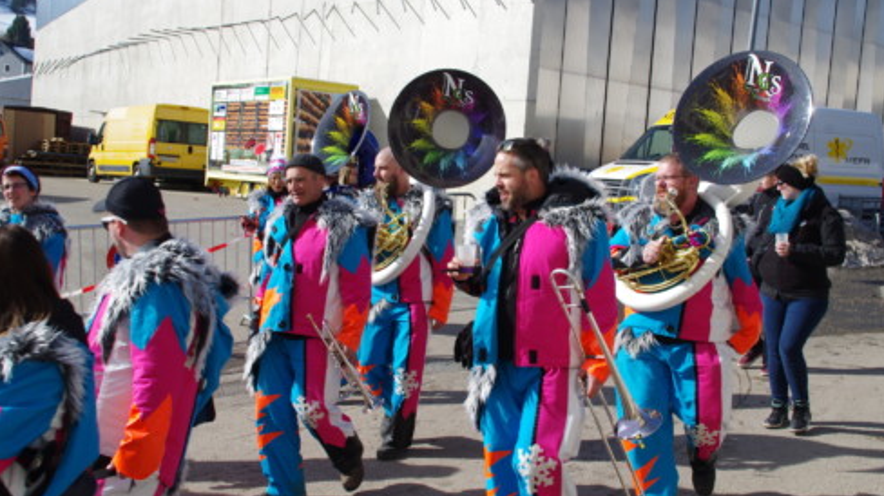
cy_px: 220
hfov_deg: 45.5
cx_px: 451
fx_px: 1054
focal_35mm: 45
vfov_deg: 26.5
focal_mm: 28
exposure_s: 1/125
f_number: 11
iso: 100
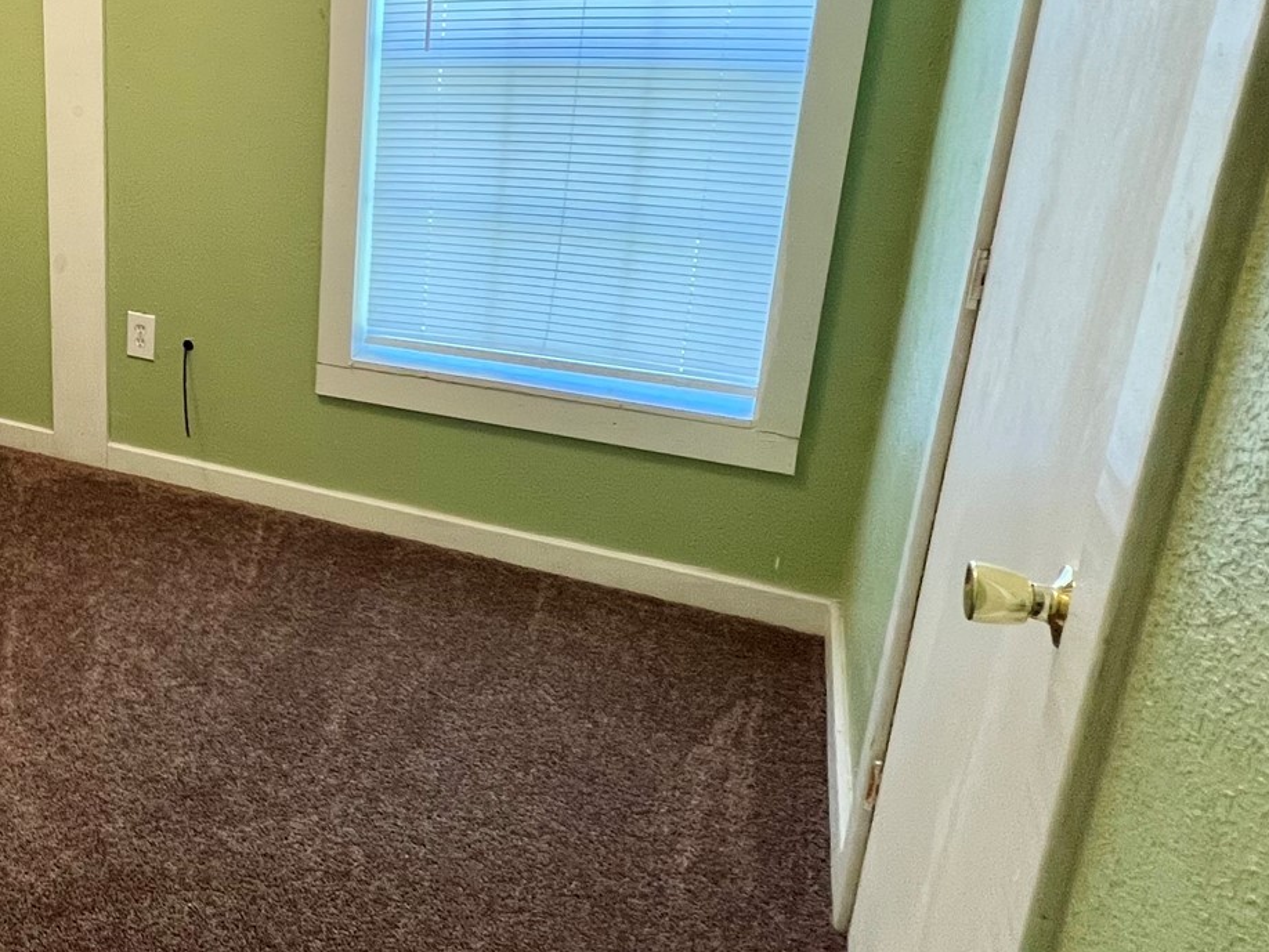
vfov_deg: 47.3
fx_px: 1063
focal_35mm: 29
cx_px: 43
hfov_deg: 51.4
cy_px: 301
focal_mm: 1.57
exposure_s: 1/60
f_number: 1.8
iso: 200
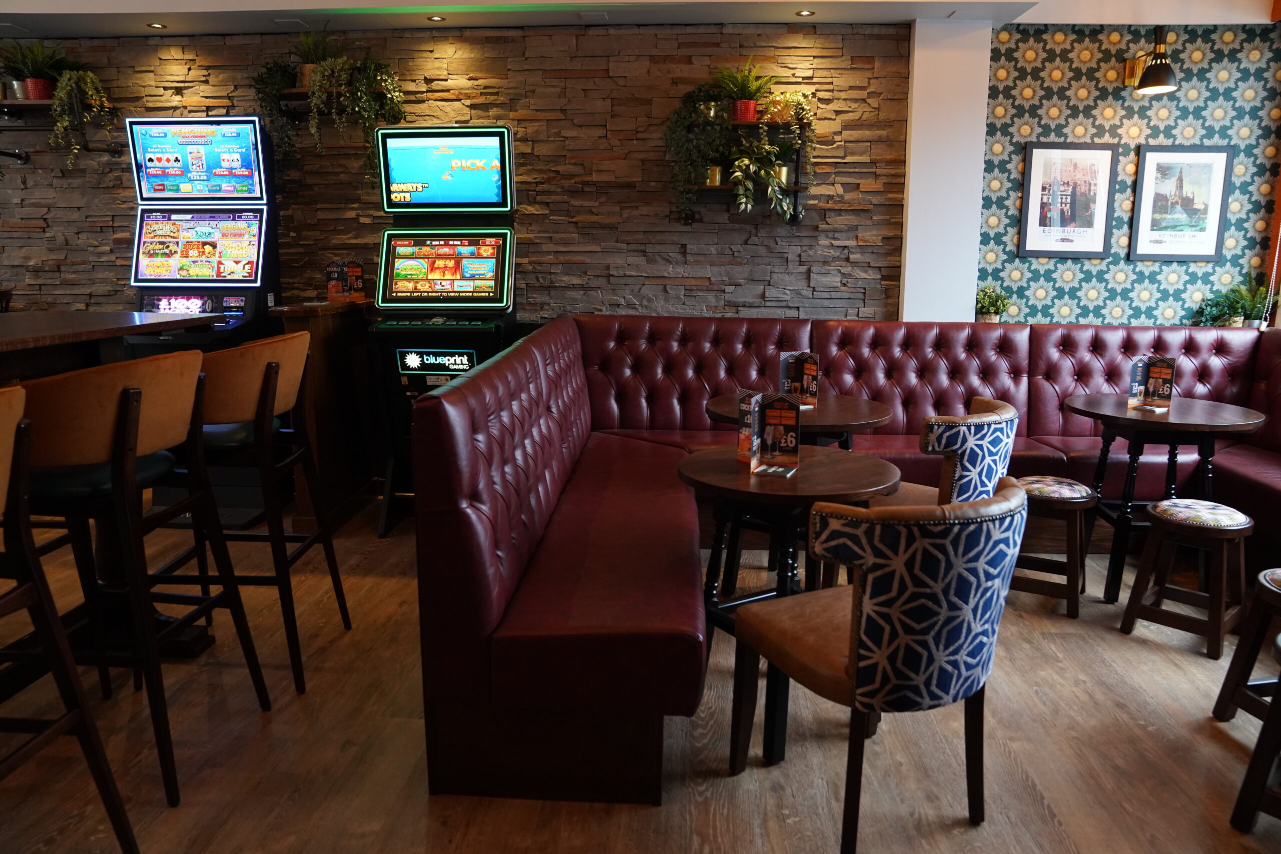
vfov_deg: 53.1
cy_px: 427
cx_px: 640
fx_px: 854
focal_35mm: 24
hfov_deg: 73.7
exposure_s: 1/200
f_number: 4
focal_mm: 24
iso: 3200
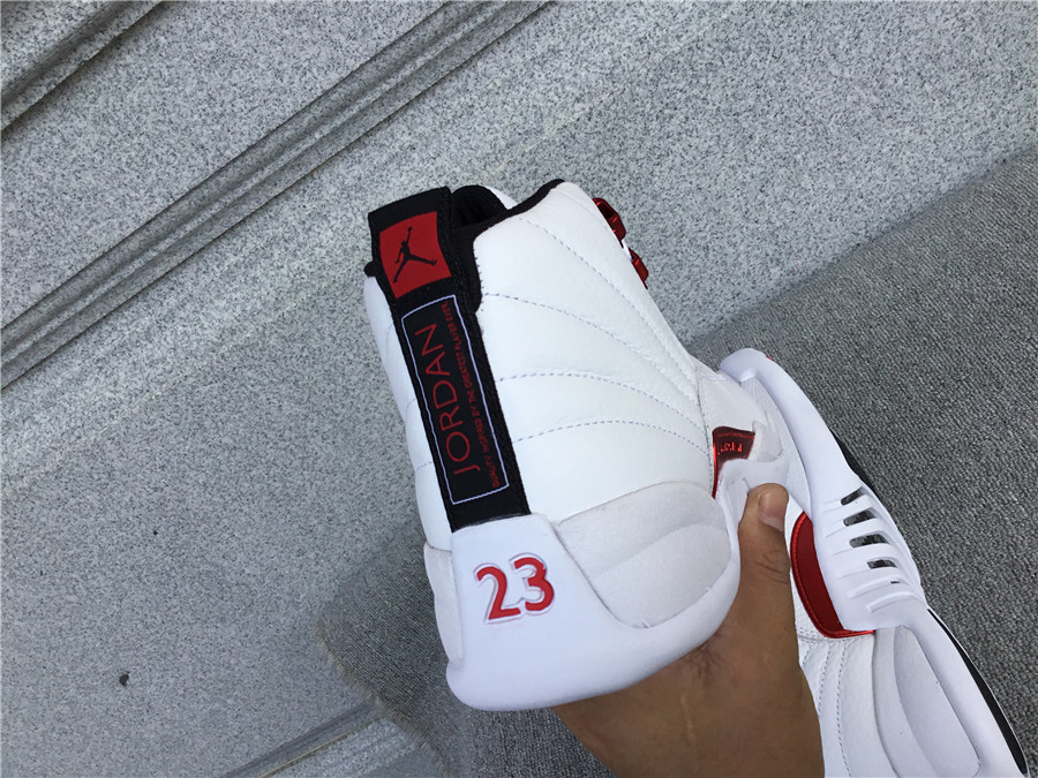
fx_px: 930
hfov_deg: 58.4
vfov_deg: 45.4
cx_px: 519
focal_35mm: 31
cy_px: 389
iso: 25
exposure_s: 1/679
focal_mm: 3.3
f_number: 2.4
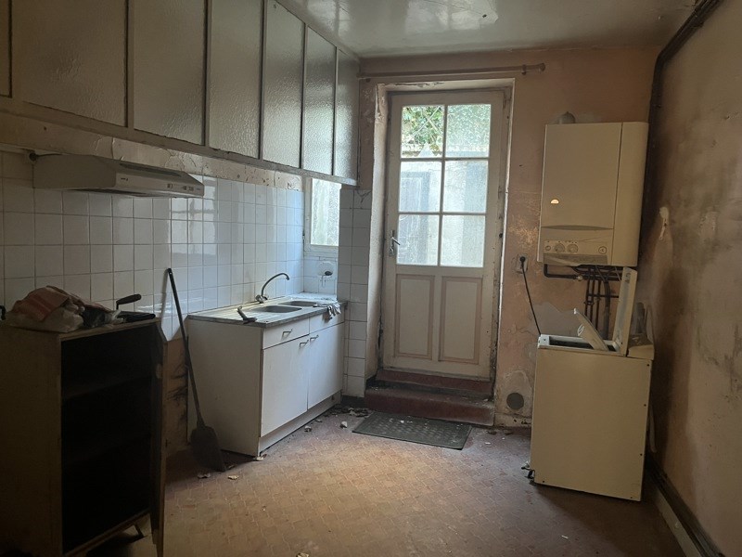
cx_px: 371
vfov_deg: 53.1
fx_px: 557
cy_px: 278
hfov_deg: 67.3
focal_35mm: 26
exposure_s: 1/44
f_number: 1.6
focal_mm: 5.1
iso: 500
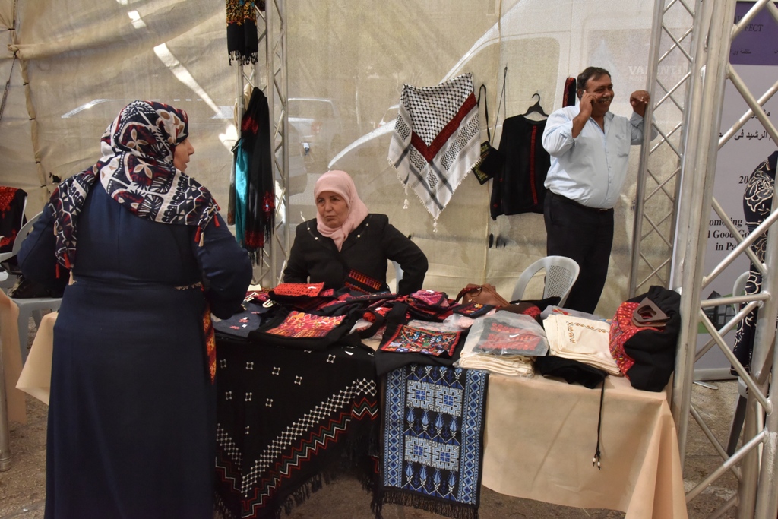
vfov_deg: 38.9
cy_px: 260
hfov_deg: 55.8
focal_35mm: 34
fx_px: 735
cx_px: 389
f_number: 16
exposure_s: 1/1000
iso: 3200
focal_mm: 34
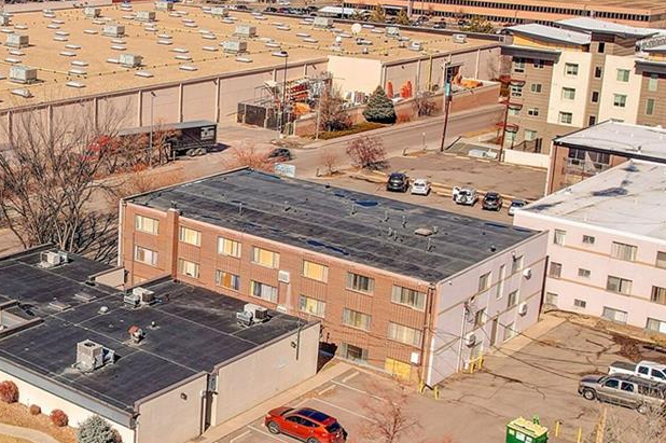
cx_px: 65
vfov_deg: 23.7
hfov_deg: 33.2
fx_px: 1054
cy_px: 188
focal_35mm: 57
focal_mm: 8.4
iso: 100
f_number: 2.8
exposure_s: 1/160
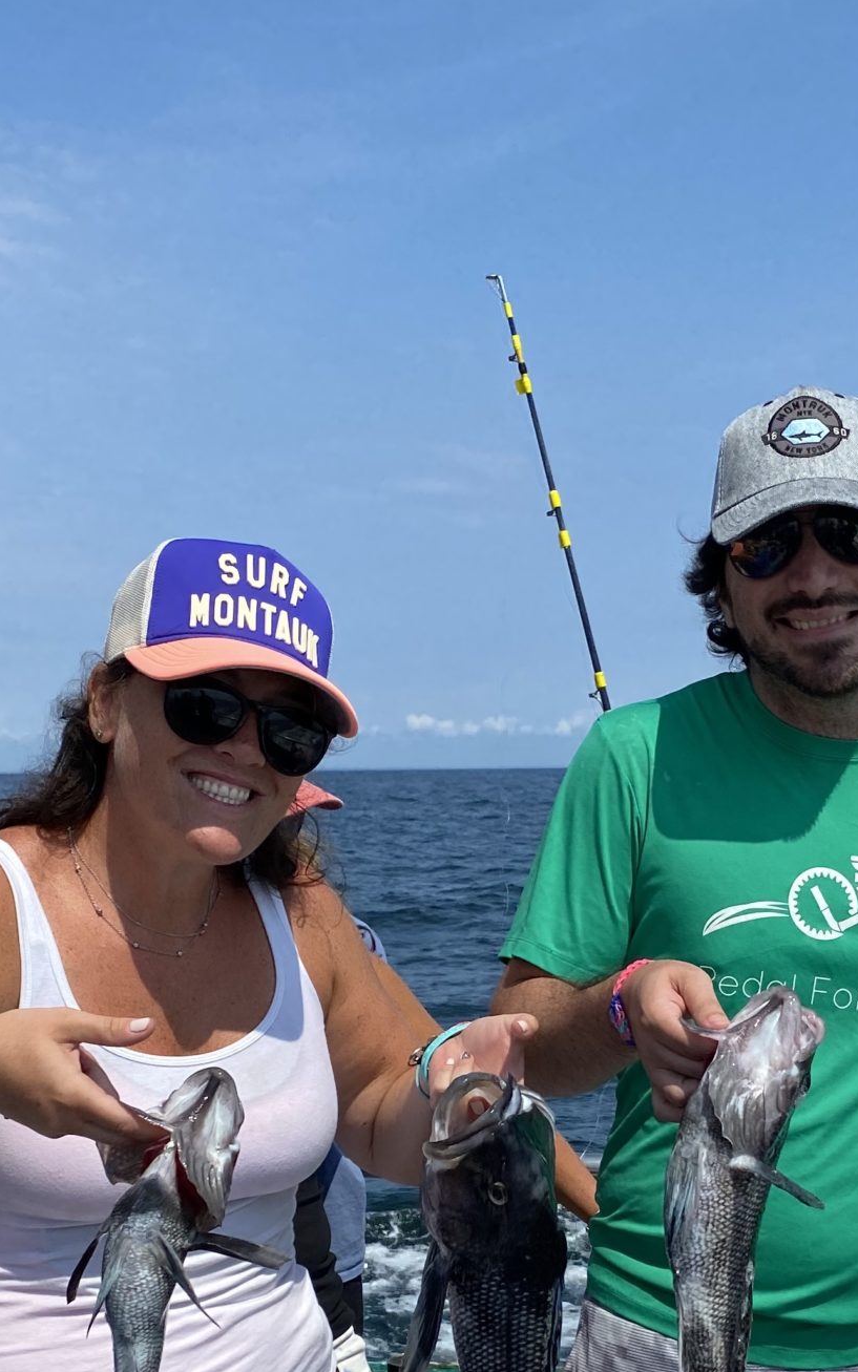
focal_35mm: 54
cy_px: 1089
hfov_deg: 23.7
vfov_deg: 36.3
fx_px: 2020
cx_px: 653
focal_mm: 4.25
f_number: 1.8
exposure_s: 1/4115
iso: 32
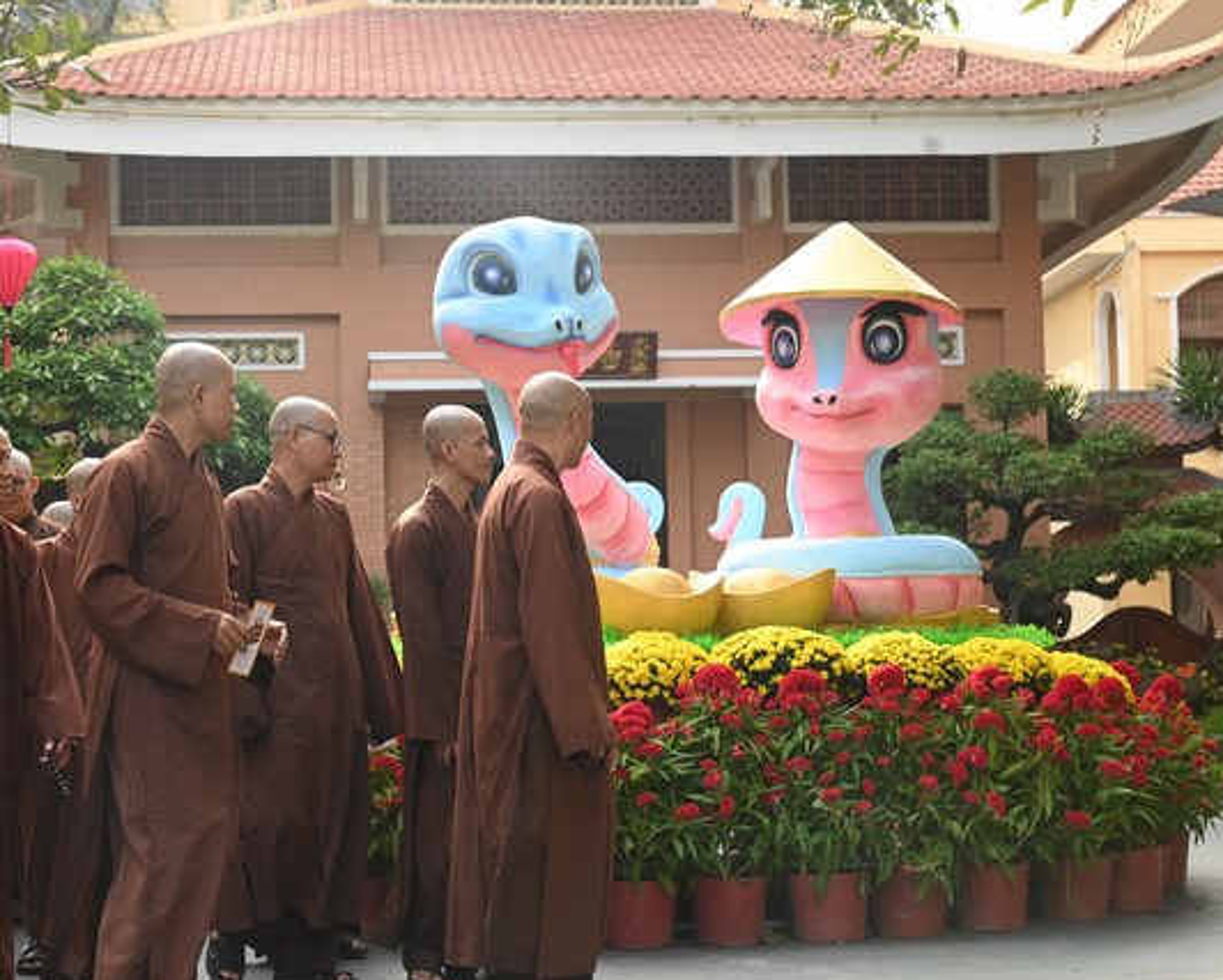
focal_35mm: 63
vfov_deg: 24.2
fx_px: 2281
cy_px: 495
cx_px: 582
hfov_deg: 30.0
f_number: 5.6
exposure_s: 1/320
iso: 640
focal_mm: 55
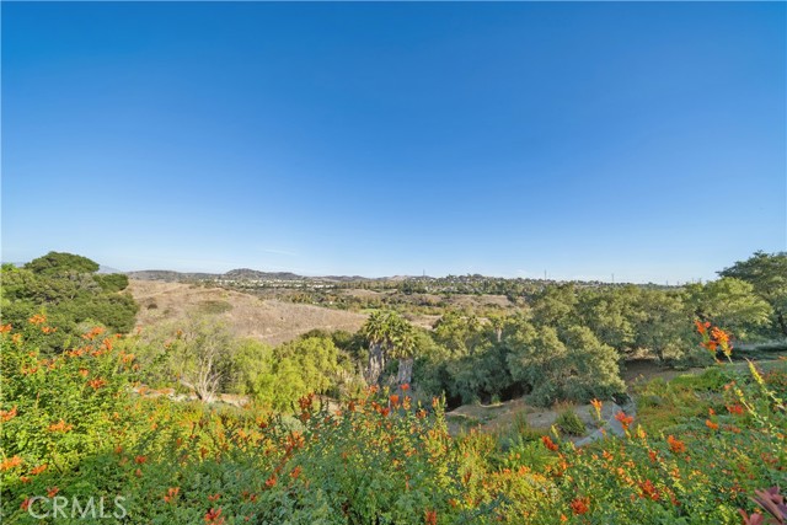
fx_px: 262
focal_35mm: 12
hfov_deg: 112.6
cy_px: 262
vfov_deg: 90.0
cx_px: 394
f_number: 5
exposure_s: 1/400
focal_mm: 12
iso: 100
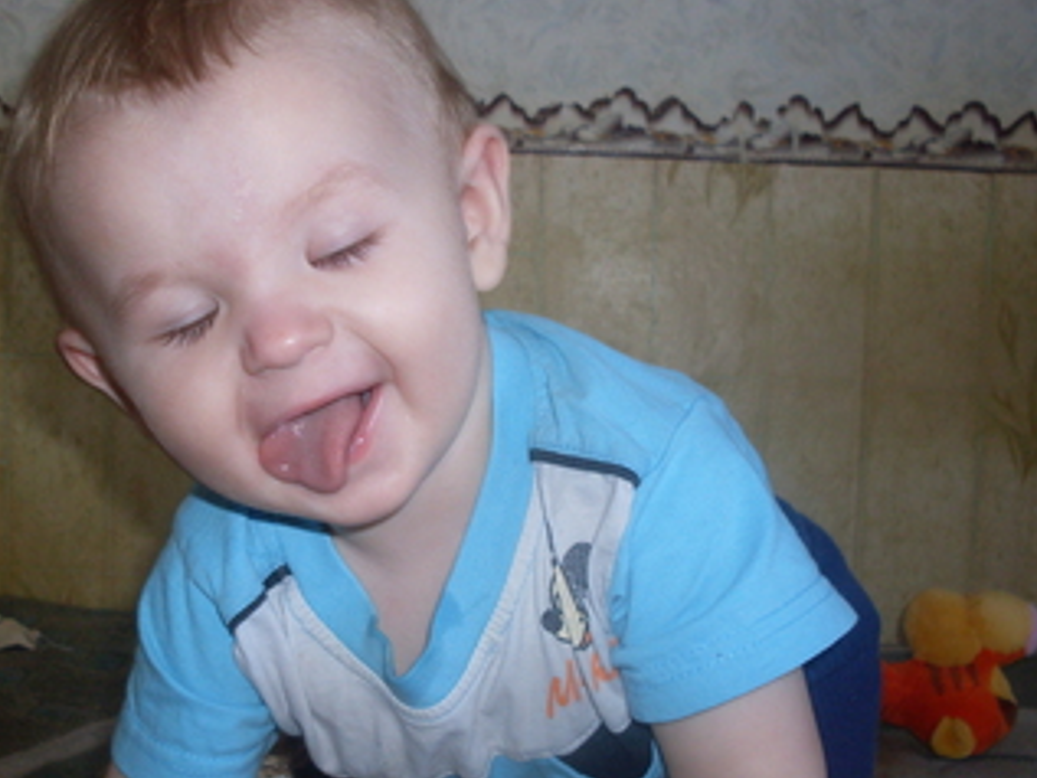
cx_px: 432
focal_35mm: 54
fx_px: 1618
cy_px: 418
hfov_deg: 35.4
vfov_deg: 27.0
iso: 100
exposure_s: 1/45
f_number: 2.8
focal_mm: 6.3
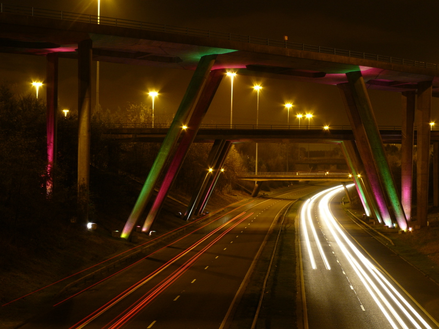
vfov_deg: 23.7
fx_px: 786
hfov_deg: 31.2
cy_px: 164
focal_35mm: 62
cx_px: 220
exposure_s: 5
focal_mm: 10.4
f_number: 5.6
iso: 100
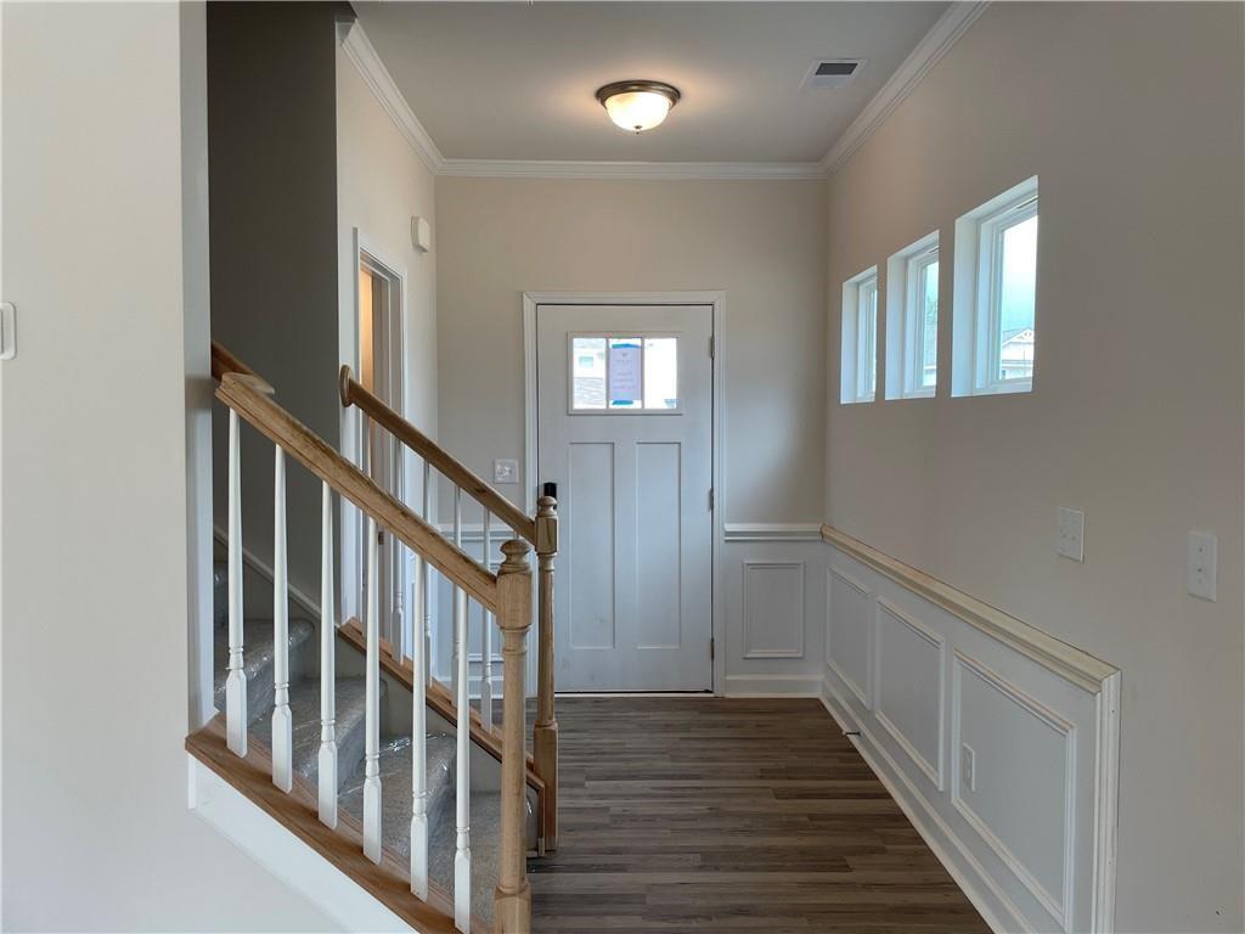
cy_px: 467
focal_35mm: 26
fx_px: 935
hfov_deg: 67.3
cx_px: 622
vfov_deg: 53.1
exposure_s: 1/120
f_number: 1.6
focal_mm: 4.2
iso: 40
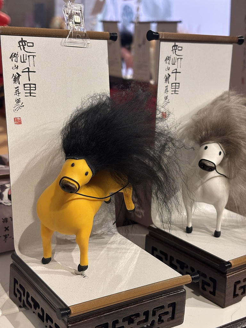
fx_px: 493
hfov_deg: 28.0
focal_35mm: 52
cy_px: 164
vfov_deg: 36.8
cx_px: 123
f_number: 1.6
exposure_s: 1/35
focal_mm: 5.96
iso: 125
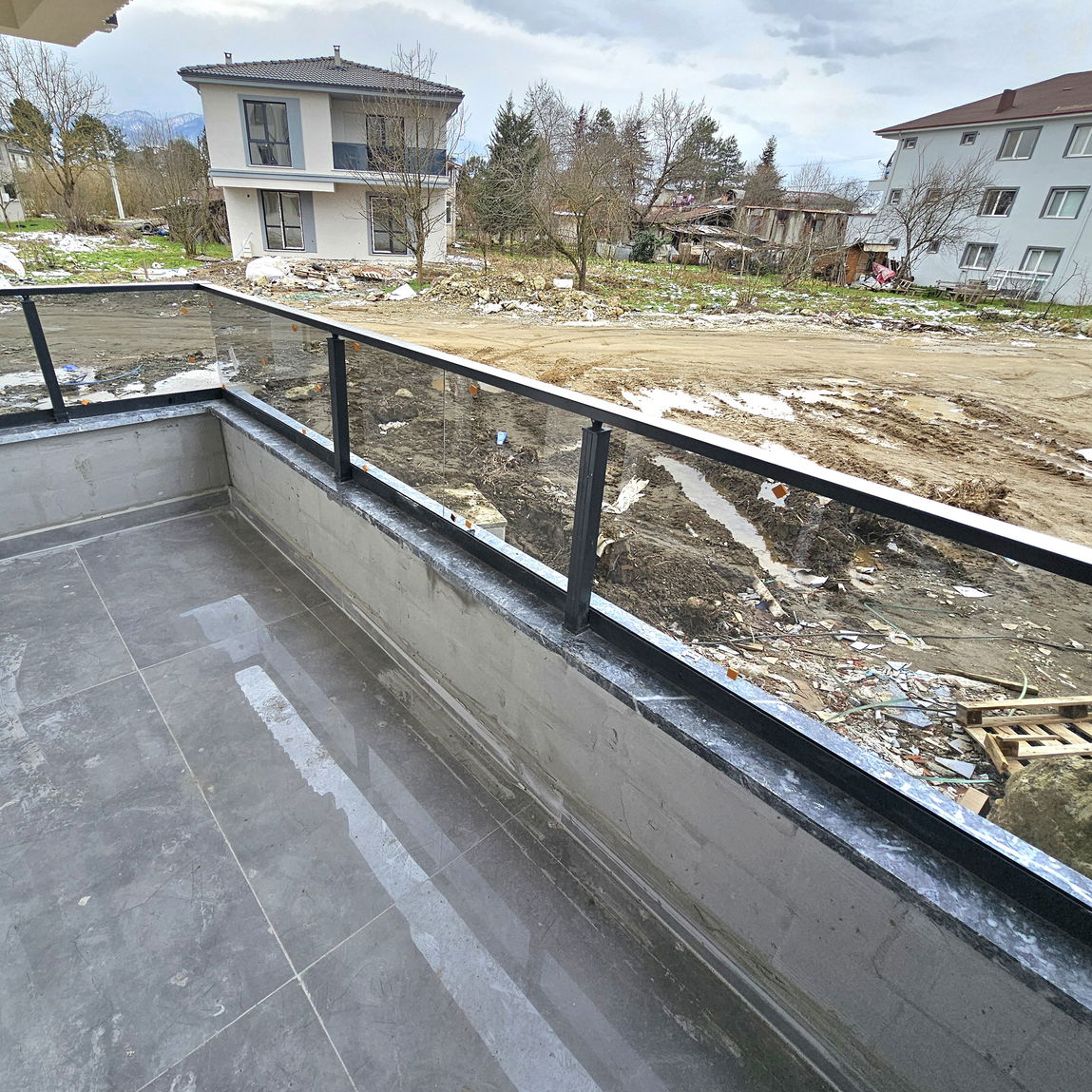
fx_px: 571
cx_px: 502
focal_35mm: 16
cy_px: 549
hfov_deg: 87.3
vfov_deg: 87.4
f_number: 2.2
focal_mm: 2.2
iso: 50
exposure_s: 1/385
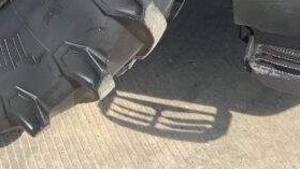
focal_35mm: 116
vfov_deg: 9.8
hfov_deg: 18.1
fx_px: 923
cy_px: -160
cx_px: 25
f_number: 1.8
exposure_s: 1/770
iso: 16
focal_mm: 3
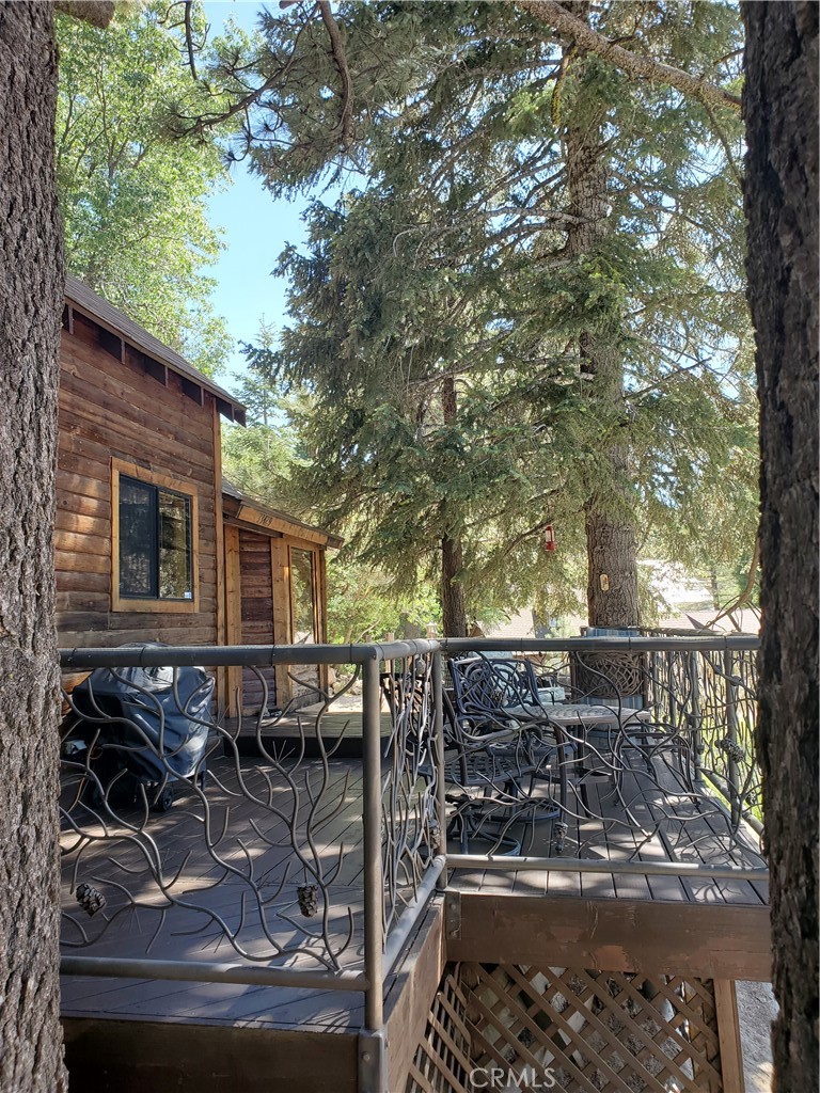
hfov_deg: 53.1
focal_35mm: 26
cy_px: 546
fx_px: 821
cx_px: 410
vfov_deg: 67.3
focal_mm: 4.3
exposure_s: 1/183
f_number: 2.4
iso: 50
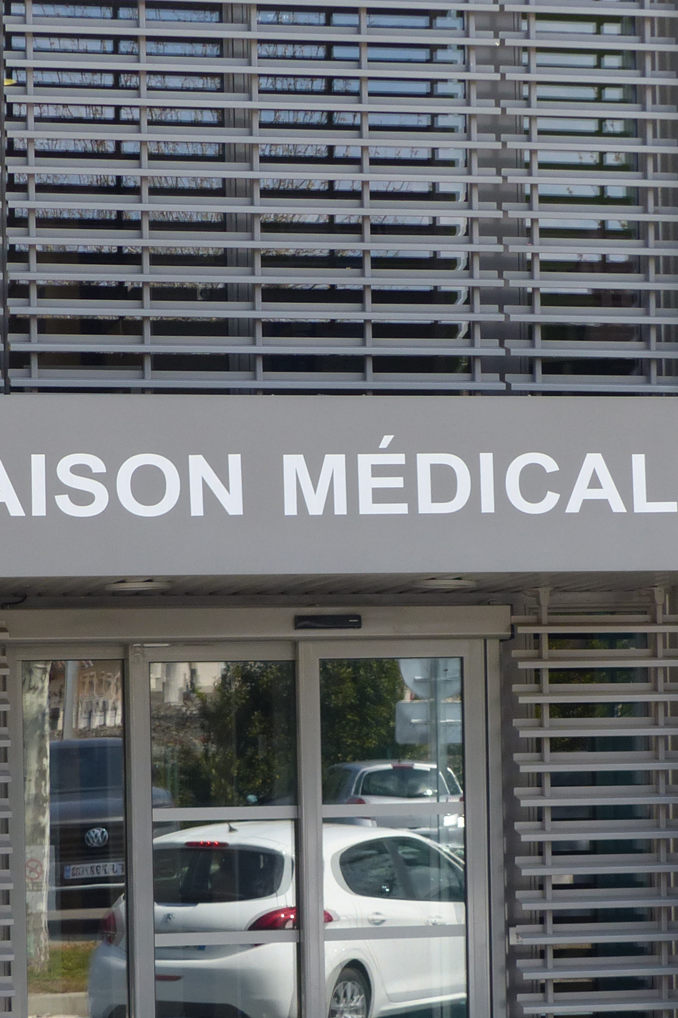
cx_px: 276
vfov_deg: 18.2
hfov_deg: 12.2
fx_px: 3164
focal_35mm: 112
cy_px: 745
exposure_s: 1/320
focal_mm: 9.4
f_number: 3.2
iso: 100
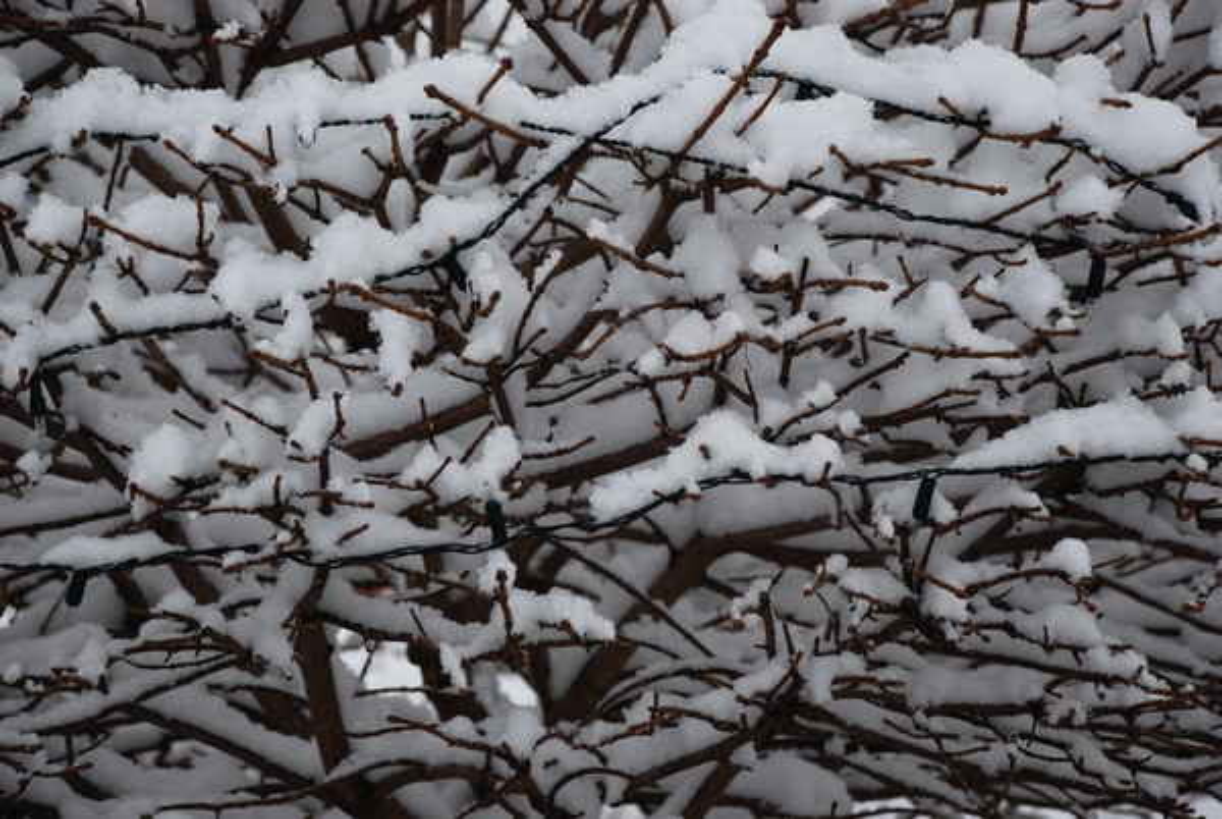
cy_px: 410
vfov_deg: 10.2
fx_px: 4589
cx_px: 611
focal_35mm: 135
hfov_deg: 15.2
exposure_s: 1/160
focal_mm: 90
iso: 200
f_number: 5.6
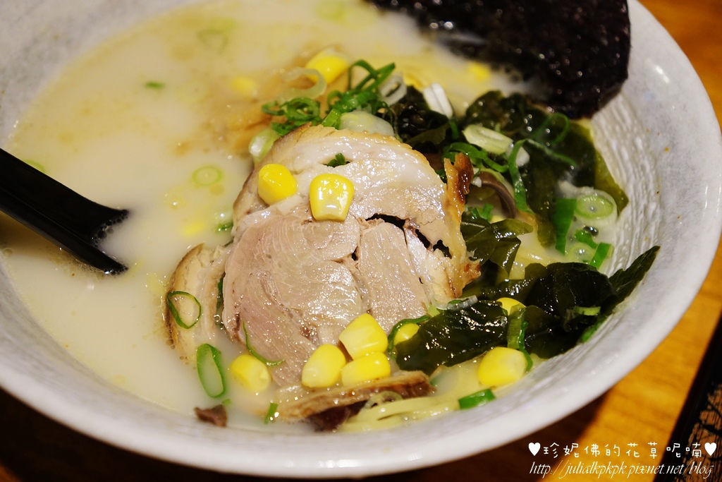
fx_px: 1173
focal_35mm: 58
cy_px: 241
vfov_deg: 23.2
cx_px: 361
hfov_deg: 34.2
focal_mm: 39
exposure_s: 1/40
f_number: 4.5
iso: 800
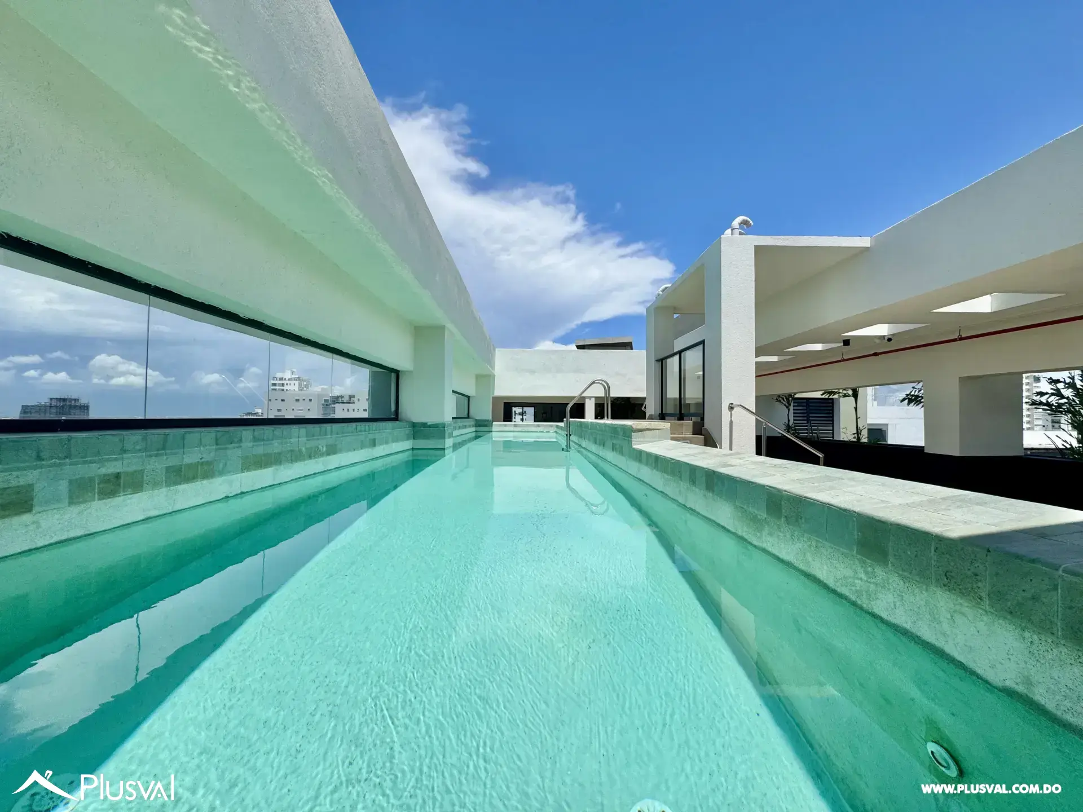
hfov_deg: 102.1
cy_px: 406
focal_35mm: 14
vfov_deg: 85.7
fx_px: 438
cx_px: 542
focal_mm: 2.22
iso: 40
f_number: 2.2
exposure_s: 1/3906
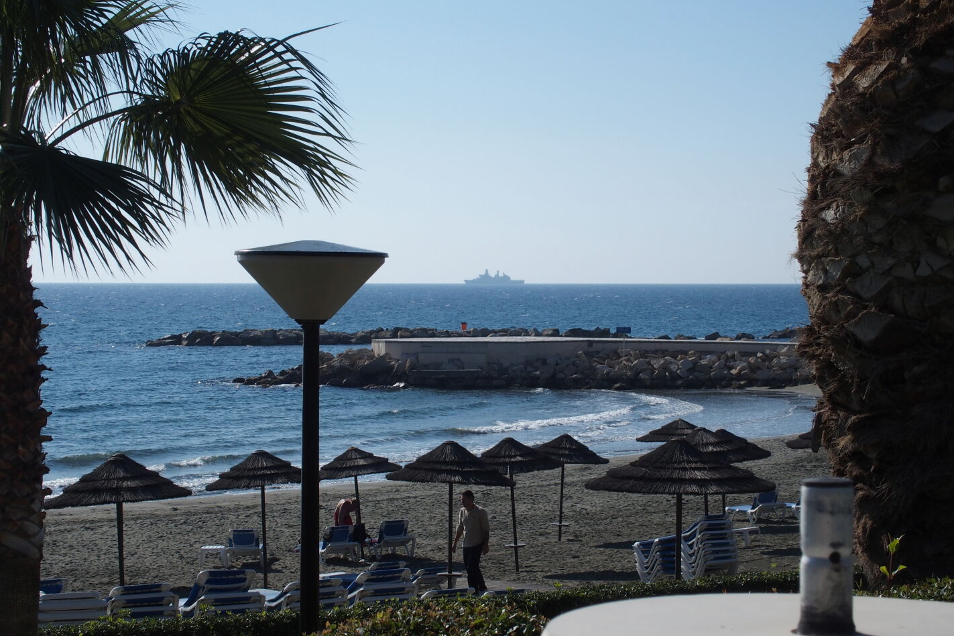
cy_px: 332
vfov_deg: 17.1
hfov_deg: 25.4
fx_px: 2120
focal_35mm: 80
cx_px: 473
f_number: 5.6
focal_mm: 16.1
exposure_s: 1/1000
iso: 100
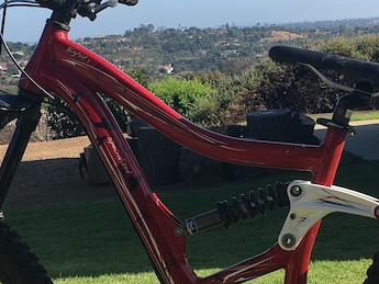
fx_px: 942
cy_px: 132
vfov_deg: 17.2
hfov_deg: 22.7
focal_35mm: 86
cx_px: 227
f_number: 2.2
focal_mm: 4.15
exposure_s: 1/1148
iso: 25
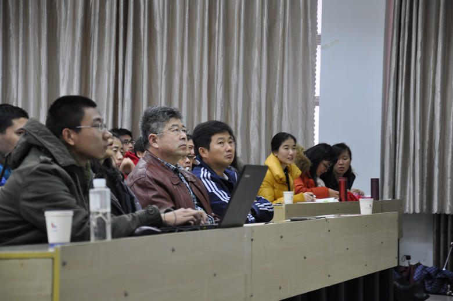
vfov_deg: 10.1
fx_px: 1697
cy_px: 150
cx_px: 226
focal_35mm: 135
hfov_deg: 15.2
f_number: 5.6
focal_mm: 90
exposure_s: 1/6
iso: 320
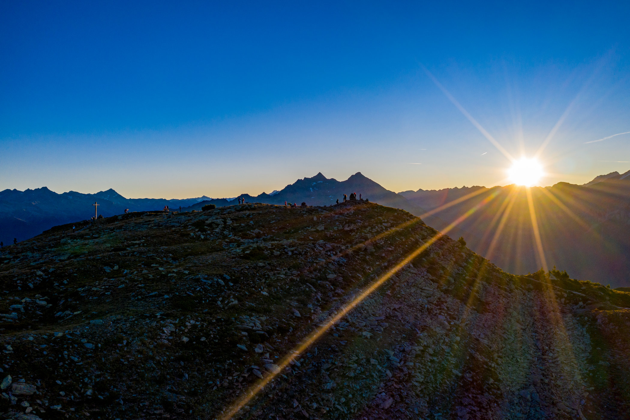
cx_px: 315
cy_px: 210
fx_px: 490
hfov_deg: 65.5
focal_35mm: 28
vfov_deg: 46.4
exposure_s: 1/500
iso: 100
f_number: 5.6
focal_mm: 10.3
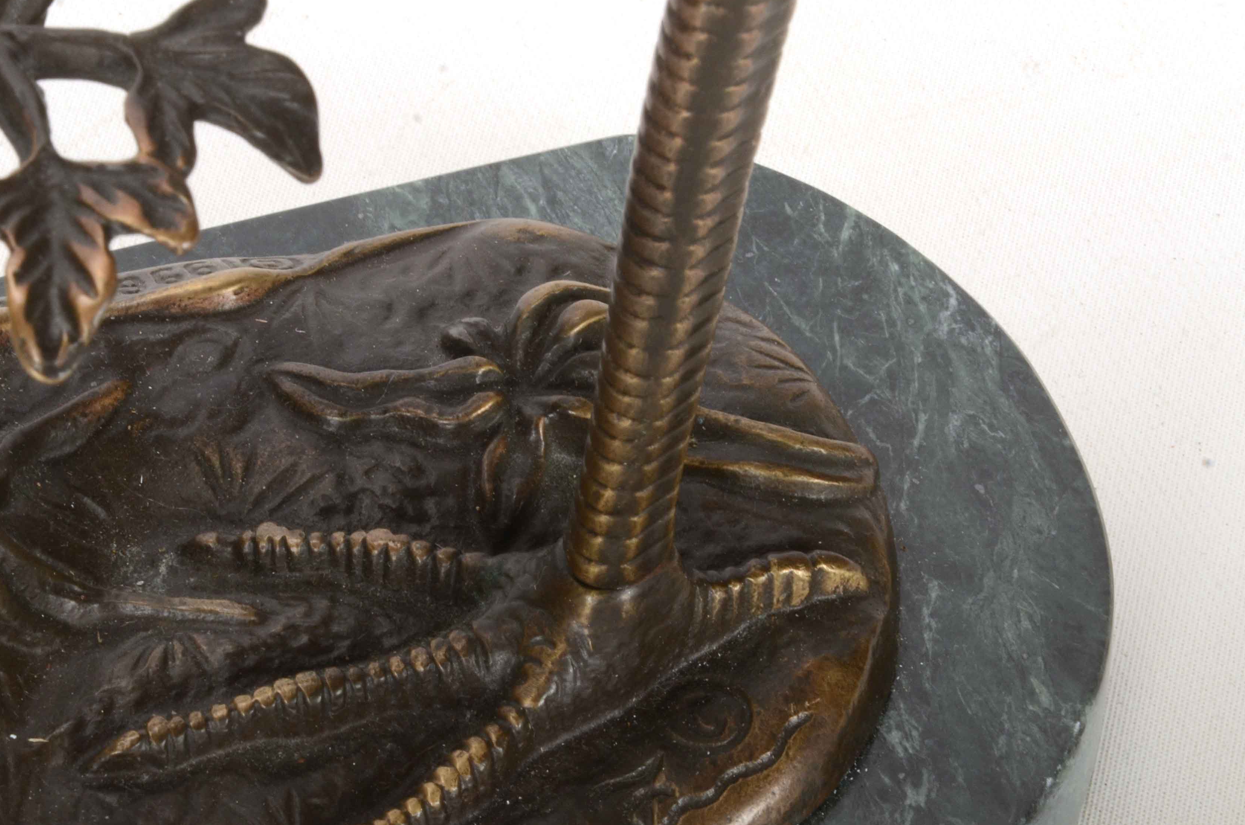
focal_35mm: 232
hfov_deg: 8.9
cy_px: 537
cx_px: 498
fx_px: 7997
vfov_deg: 5.9
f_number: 20
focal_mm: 105
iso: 250
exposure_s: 1/160
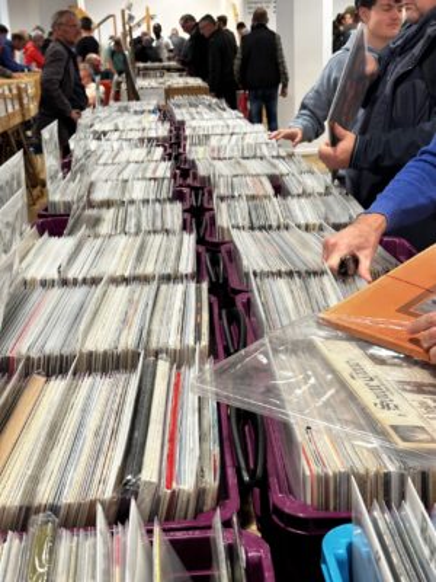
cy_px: 291
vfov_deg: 39.7
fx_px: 806
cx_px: 218
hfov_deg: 30.3
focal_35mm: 48
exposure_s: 1/60
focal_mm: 6.86
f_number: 1.78
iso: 160
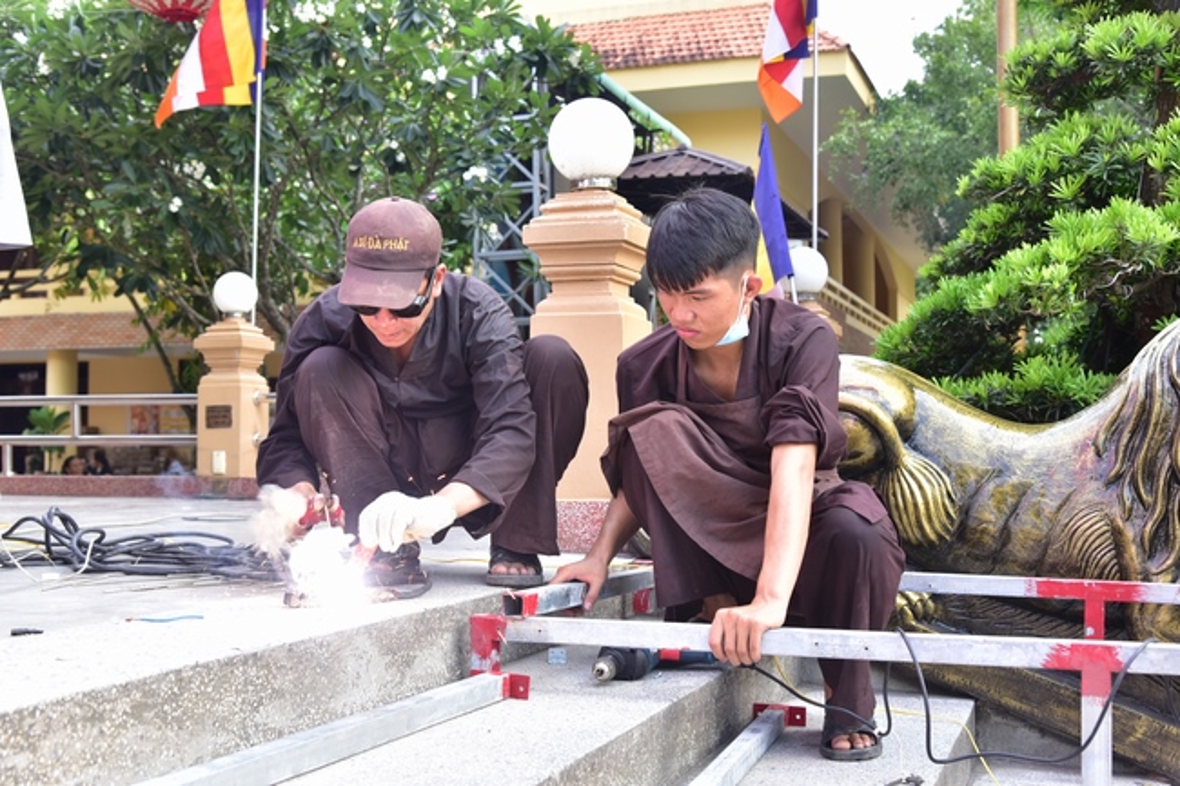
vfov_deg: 30.5
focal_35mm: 44
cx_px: 590
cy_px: 393
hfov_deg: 44.5
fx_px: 1442
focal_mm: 44
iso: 250
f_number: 5.6
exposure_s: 1/80
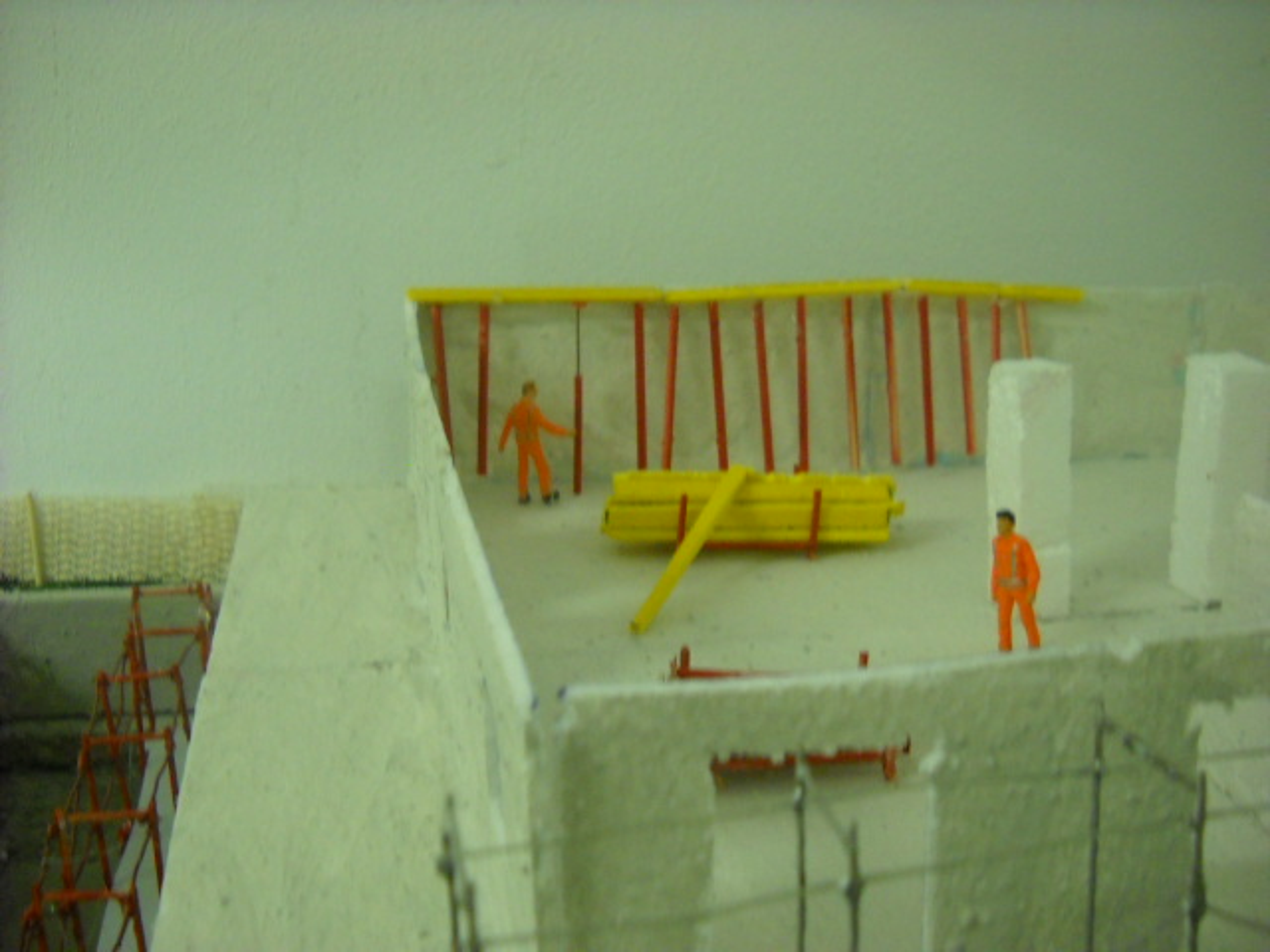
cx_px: 635
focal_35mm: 41
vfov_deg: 35.1
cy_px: 476
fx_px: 1504
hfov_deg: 45.8
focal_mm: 6.72
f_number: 3.1
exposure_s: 1/10
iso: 400
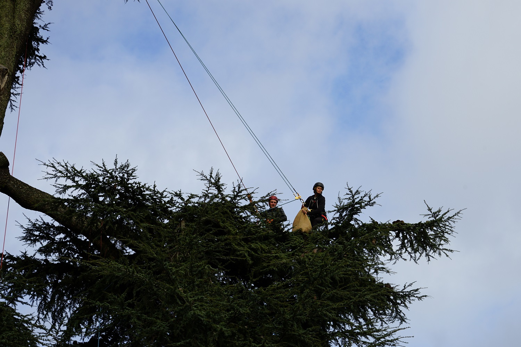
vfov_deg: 19.5
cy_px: 174
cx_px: 260
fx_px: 1013
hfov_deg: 28.8
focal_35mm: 70
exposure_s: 1/125
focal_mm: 70
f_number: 10
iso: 100
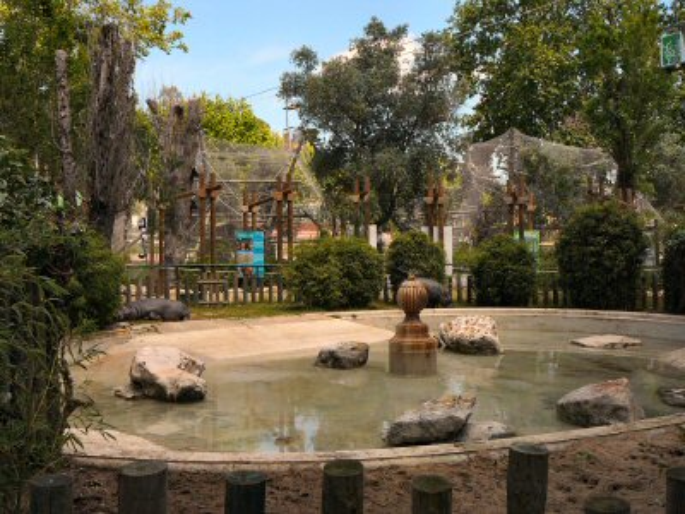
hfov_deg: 52.6
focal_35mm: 35
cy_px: 257
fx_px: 693
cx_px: 342
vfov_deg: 40.7
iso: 100
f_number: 5
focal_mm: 5.2
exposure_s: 1/500
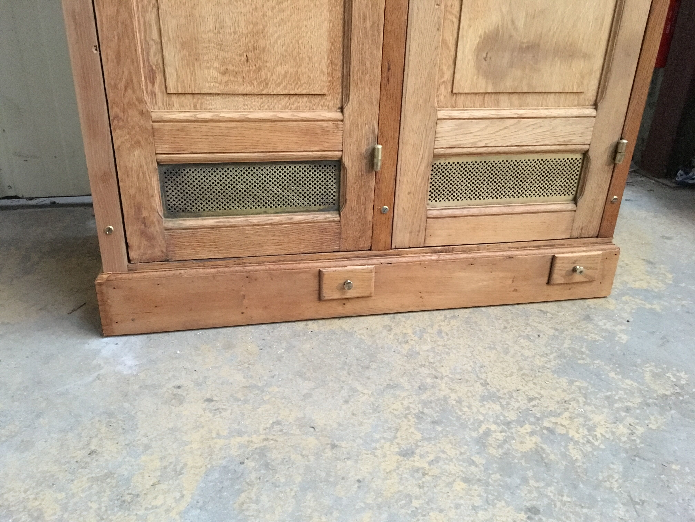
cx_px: 348
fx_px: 582
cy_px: 261
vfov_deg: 48.2
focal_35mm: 29
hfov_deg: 61.7
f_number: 2.2
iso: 320
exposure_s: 1/17
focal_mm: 4.15
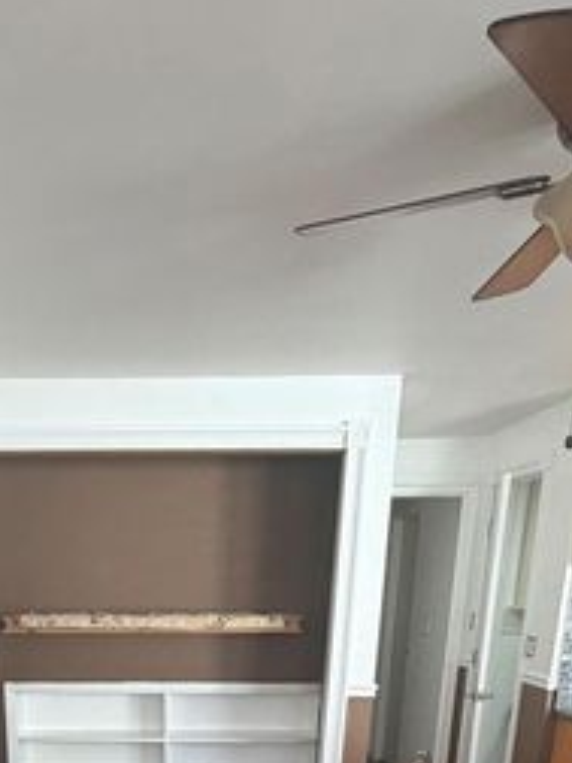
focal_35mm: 37
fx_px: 815
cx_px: 121
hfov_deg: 37.4
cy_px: 840
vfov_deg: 40.4
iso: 320
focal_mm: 2.22
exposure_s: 1/120
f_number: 2.2
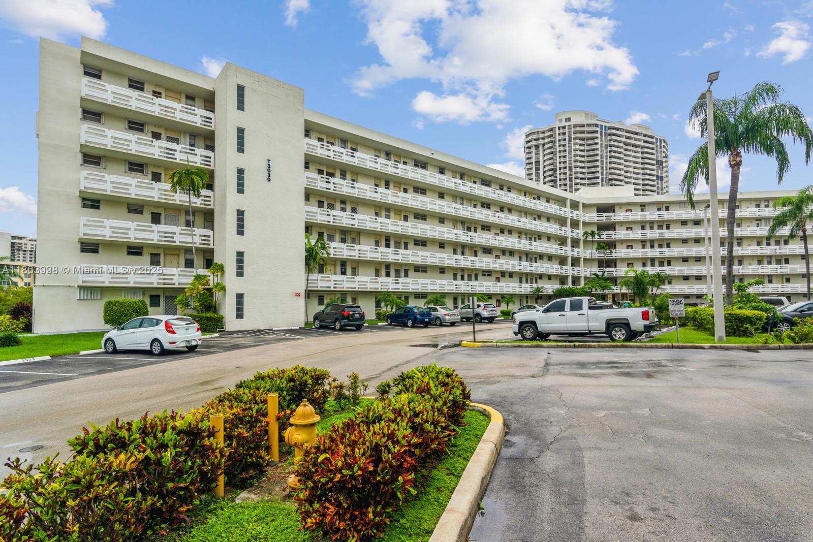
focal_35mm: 17
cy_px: 271
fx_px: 384
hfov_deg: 93.3
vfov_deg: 70.5
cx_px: 406
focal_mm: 17
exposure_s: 1/640
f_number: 8
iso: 200
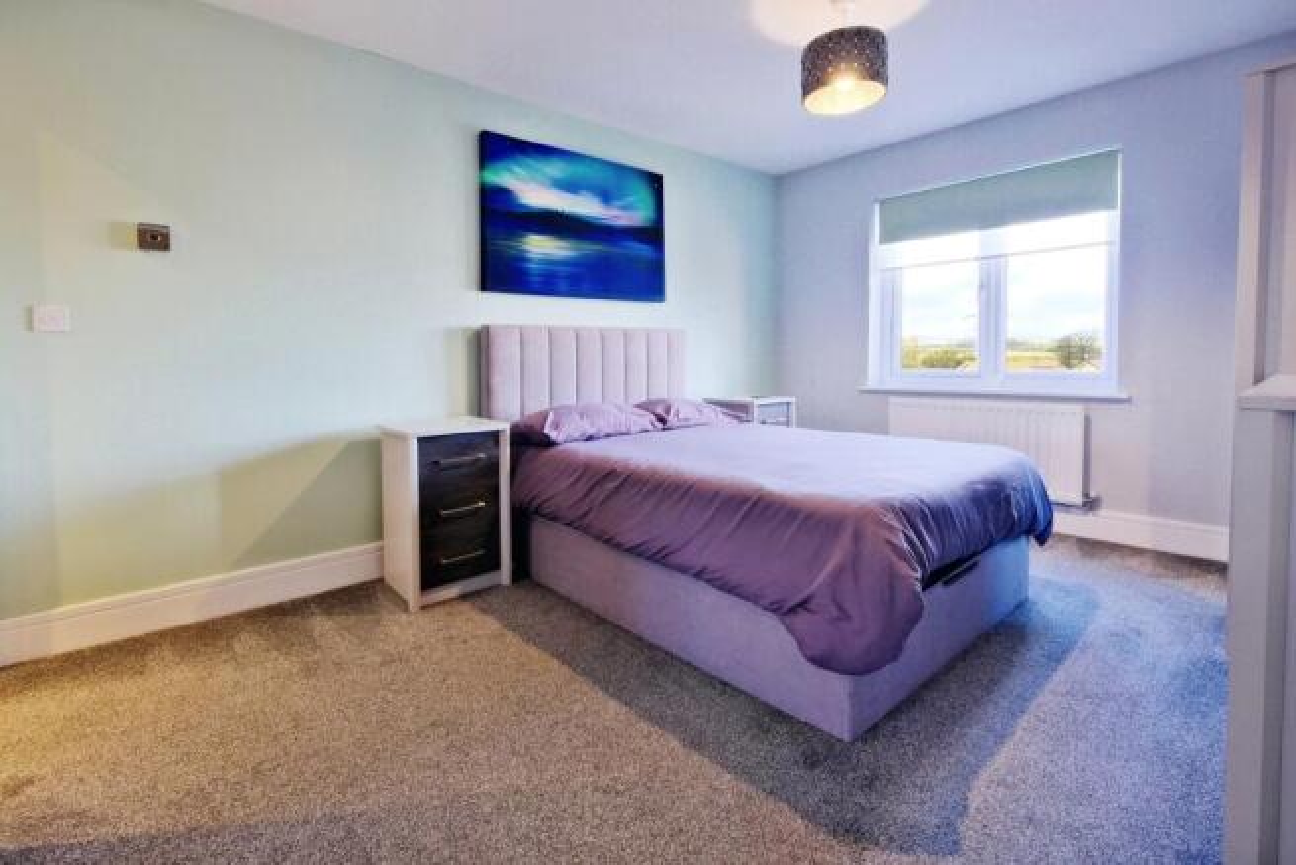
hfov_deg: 100.4
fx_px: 540
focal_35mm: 15
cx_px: 648
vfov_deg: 77.4
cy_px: 432
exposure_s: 1/13
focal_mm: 10
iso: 500
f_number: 8
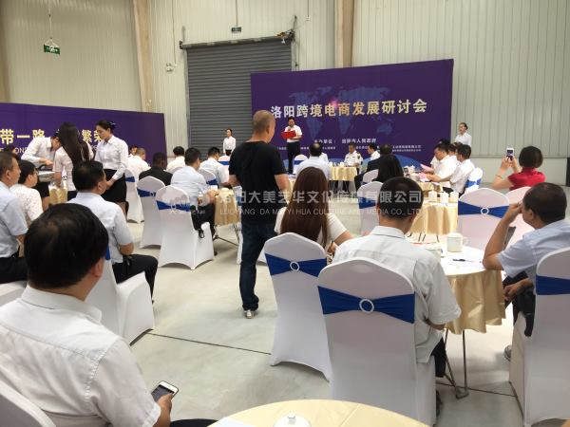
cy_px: 214
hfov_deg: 61.7
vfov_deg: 48.2
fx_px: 478
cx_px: 285
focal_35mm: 29
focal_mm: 4.15
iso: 32
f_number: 2.2
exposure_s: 1/60
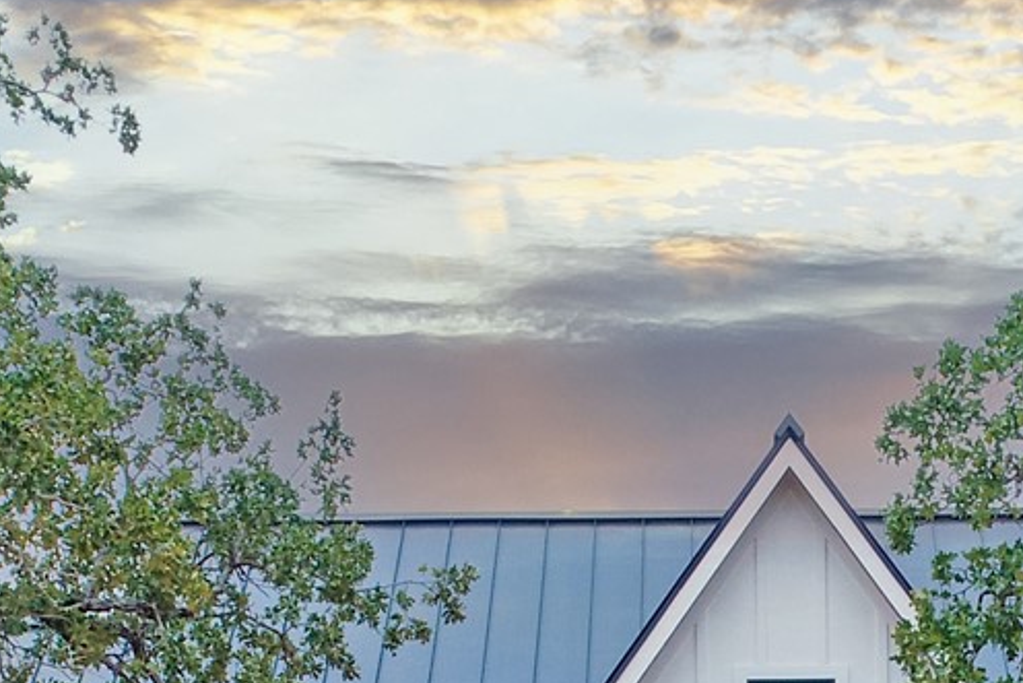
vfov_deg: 12.2
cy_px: 1133
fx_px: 2984
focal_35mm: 105
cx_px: 672
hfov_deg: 19.4
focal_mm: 8.8
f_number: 11
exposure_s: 1/100
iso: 100
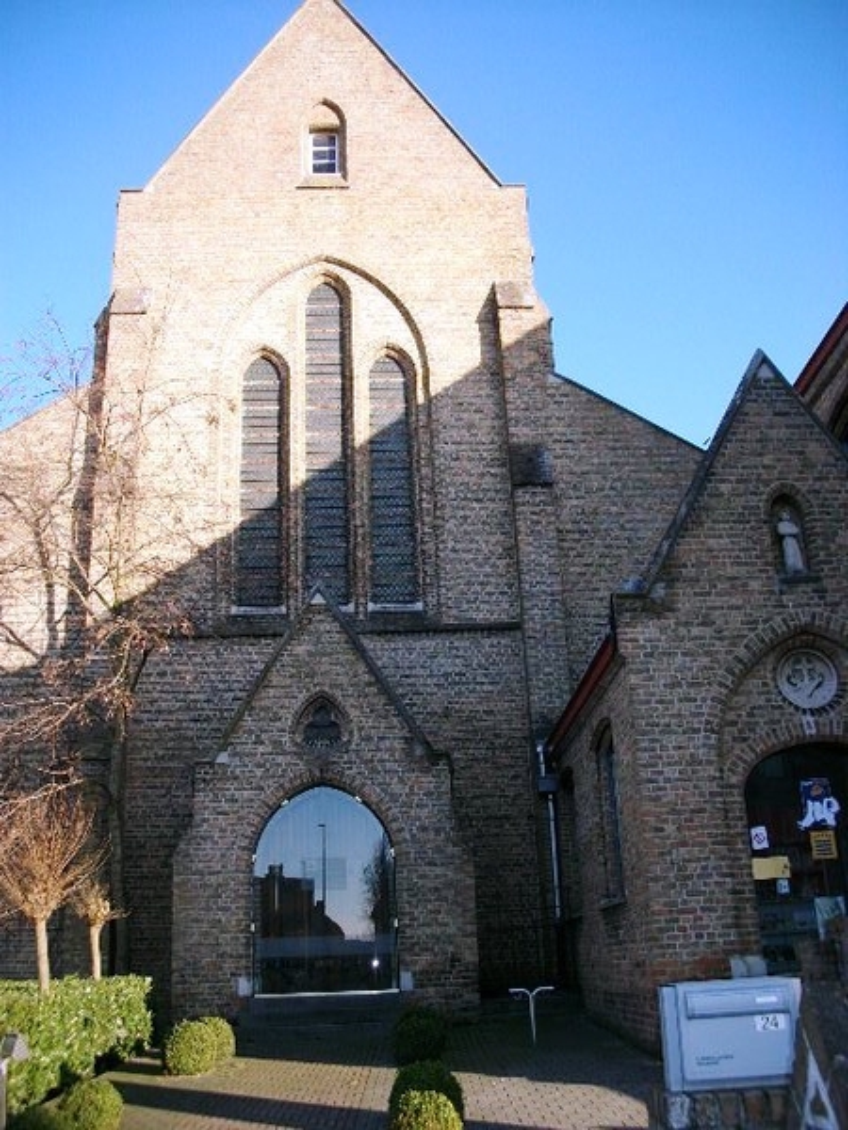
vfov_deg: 56.8
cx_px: 424
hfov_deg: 44.2
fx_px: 1045
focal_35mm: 32
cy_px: 565
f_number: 2.9
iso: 80
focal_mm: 5.7
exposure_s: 1/320
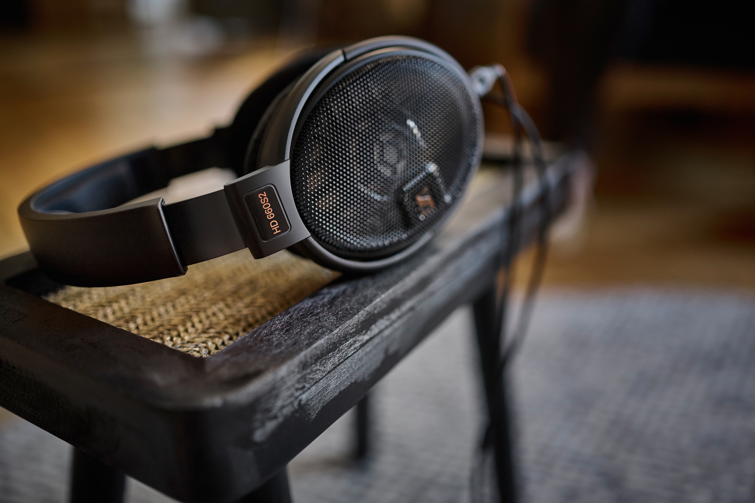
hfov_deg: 54.4
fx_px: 734
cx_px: 378
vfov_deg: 37.9
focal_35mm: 35
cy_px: 252
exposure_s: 1/60
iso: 400
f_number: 2
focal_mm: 35
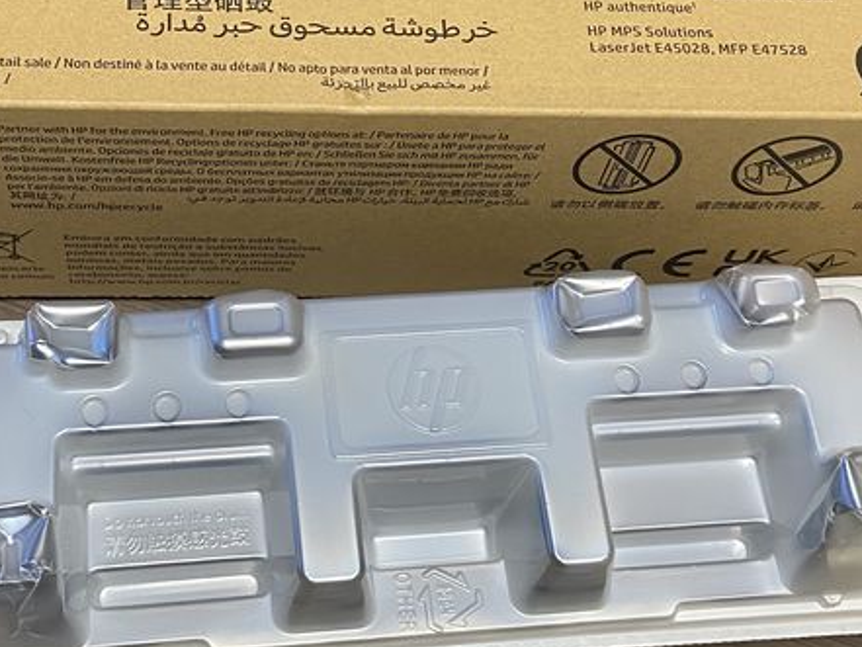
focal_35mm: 59
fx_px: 1470
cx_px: 319
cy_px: 307
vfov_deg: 24.8
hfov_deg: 32.5
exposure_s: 1/50
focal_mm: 4.25
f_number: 1.8
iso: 100
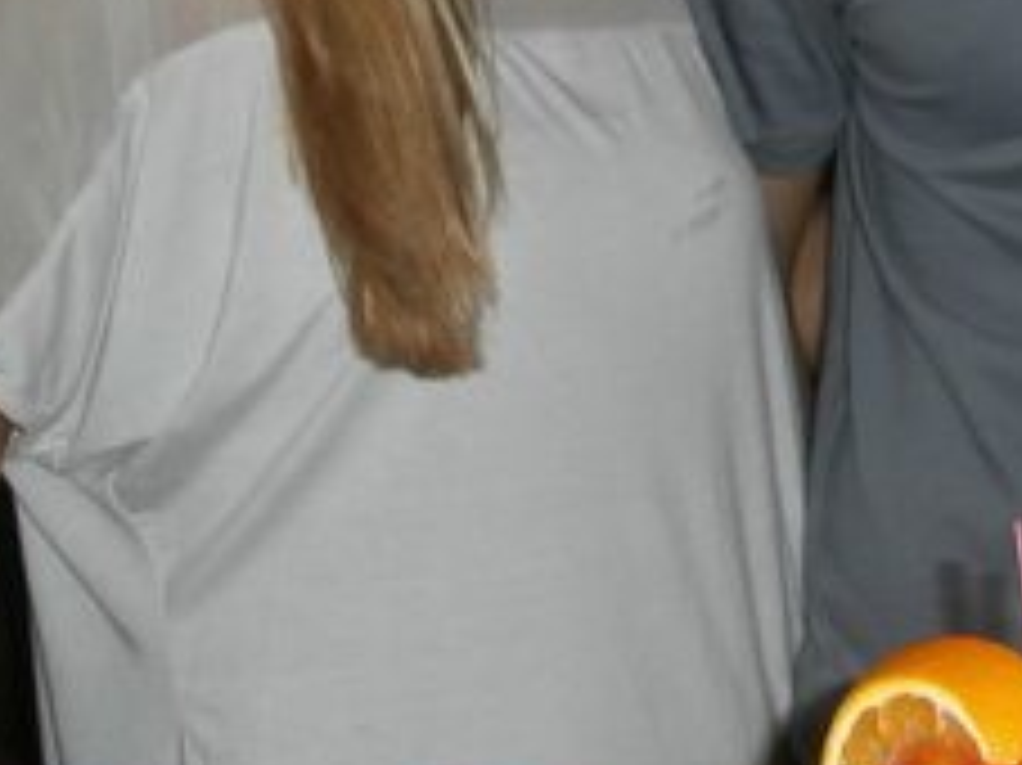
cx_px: 1265
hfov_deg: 14.2
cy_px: 166
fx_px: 3954
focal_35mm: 134
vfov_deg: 11.0
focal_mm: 6.67
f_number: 3.9
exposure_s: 1/40
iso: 200
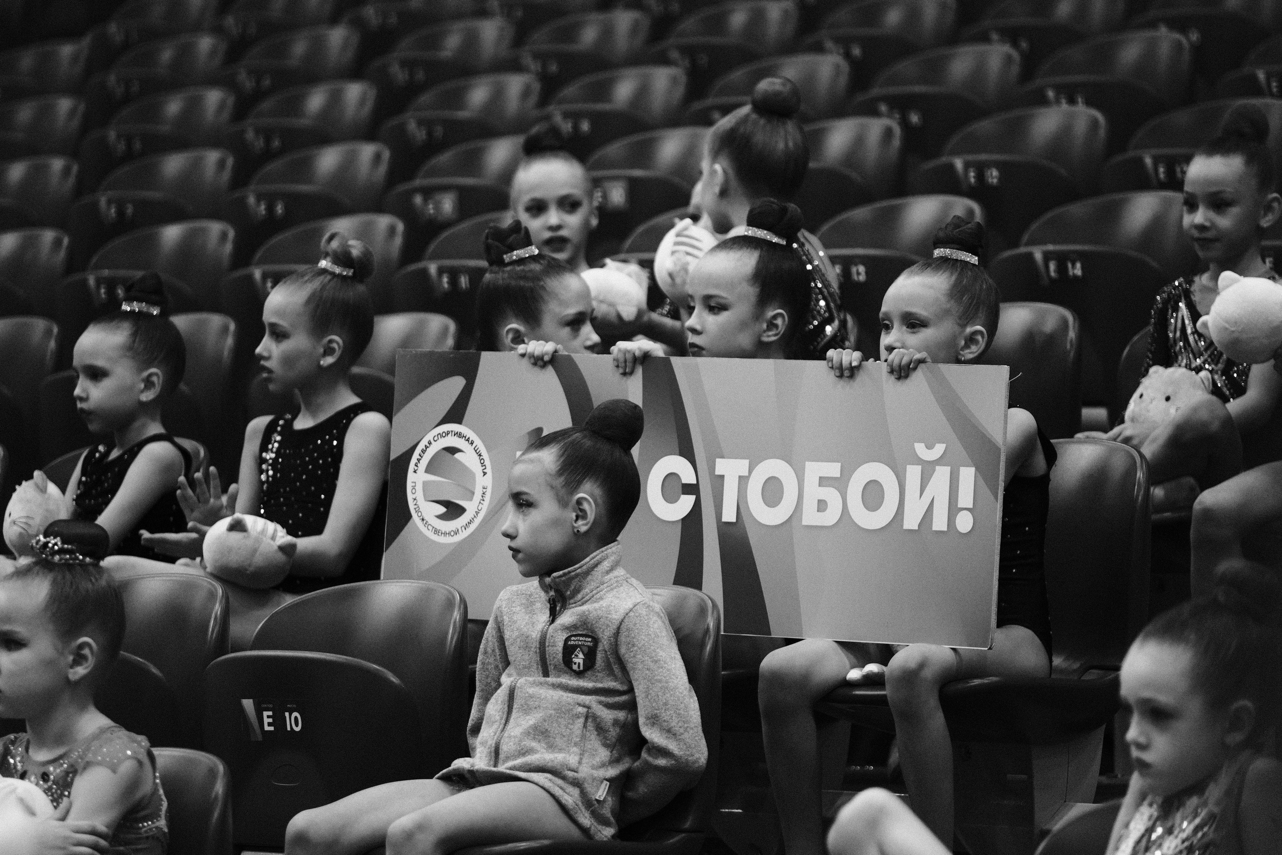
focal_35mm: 210
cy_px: 428
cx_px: 641
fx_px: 7478
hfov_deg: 9.8
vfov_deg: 6.5
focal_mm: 140
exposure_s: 1/250
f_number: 2.8
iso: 3200
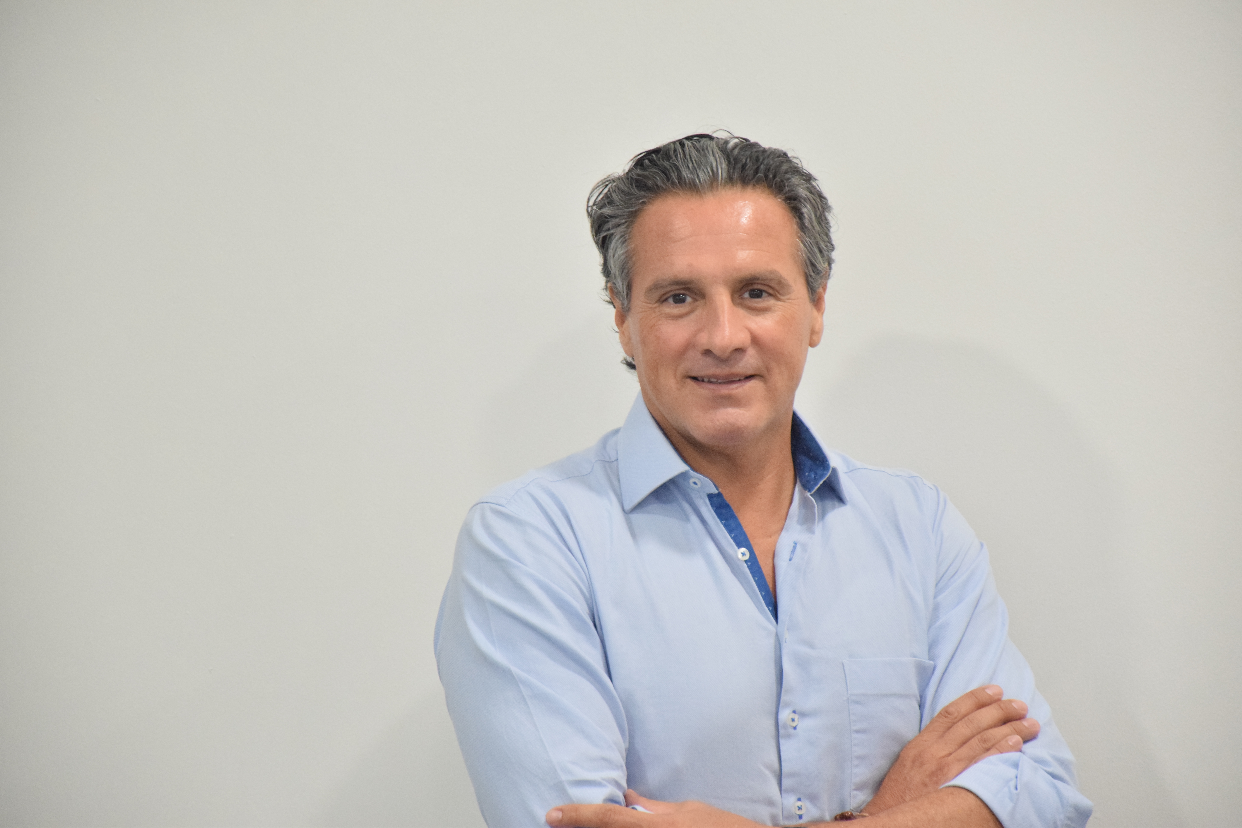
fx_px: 7244
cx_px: 621
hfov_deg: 9.8
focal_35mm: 210
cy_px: 414
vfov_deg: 6.5
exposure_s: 1/125
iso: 2500
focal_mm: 140
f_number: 5.6
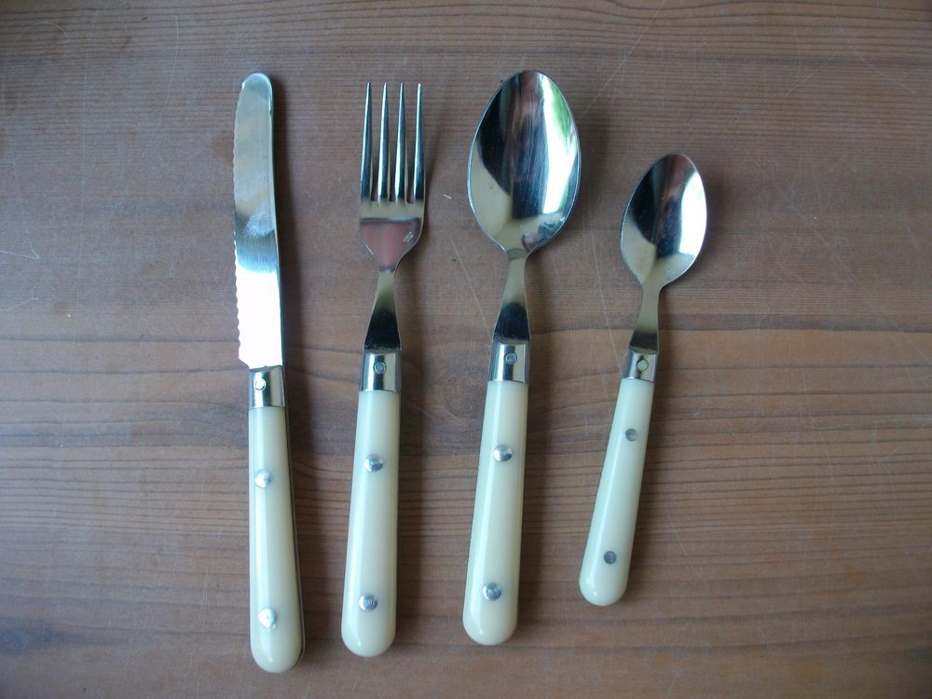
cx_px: 466
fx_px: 862
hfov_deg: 56.8
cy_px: 350
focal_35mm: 32
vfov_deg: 44.2
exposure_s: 1/44.6
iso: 80
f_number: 2.9
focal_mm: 5.7
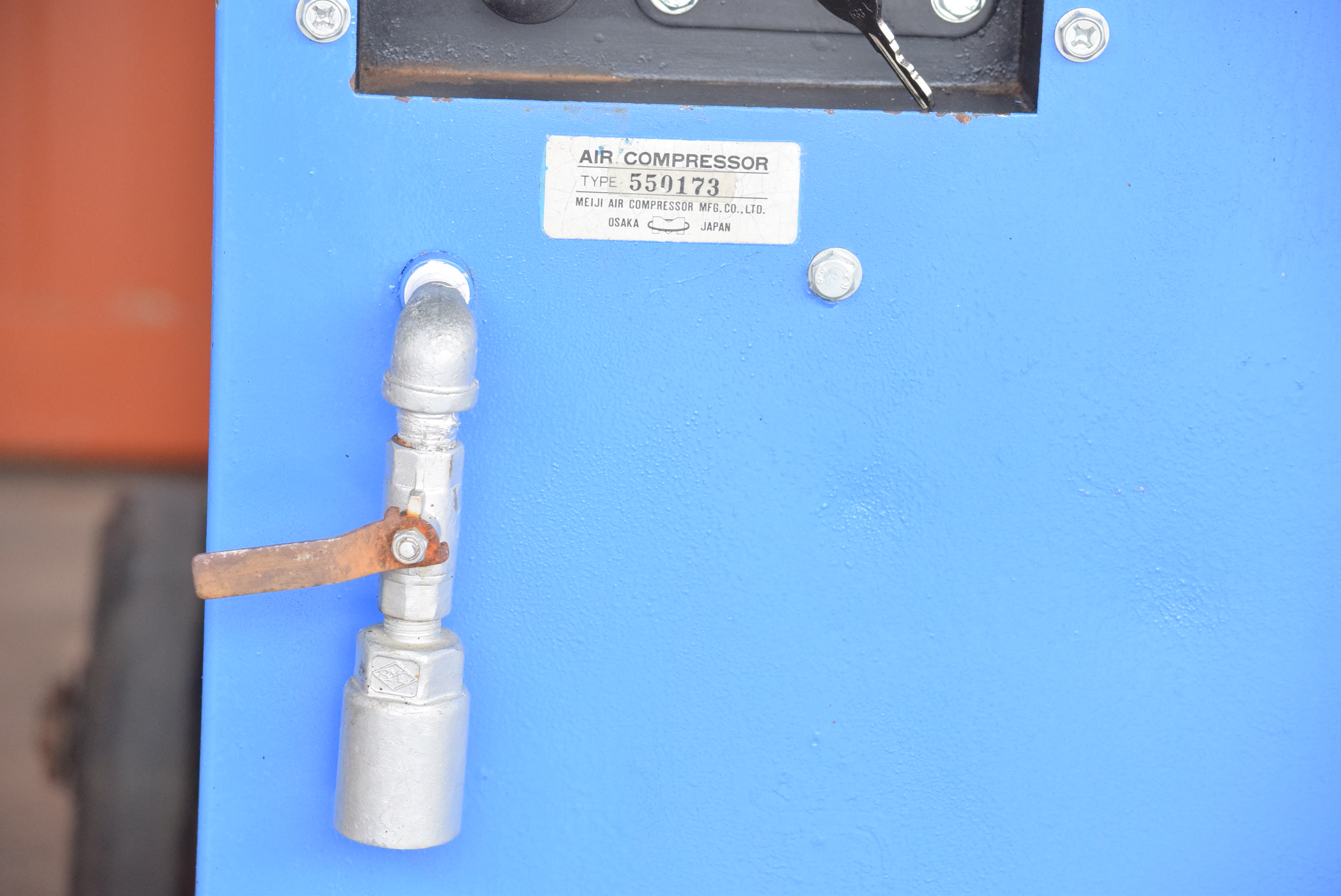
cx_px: 670
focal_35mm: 120
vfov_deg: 11.4
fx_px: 4473
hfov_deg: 17.0
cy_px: 448
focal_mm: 80
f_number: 6.3
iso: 1250
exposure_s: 1/500
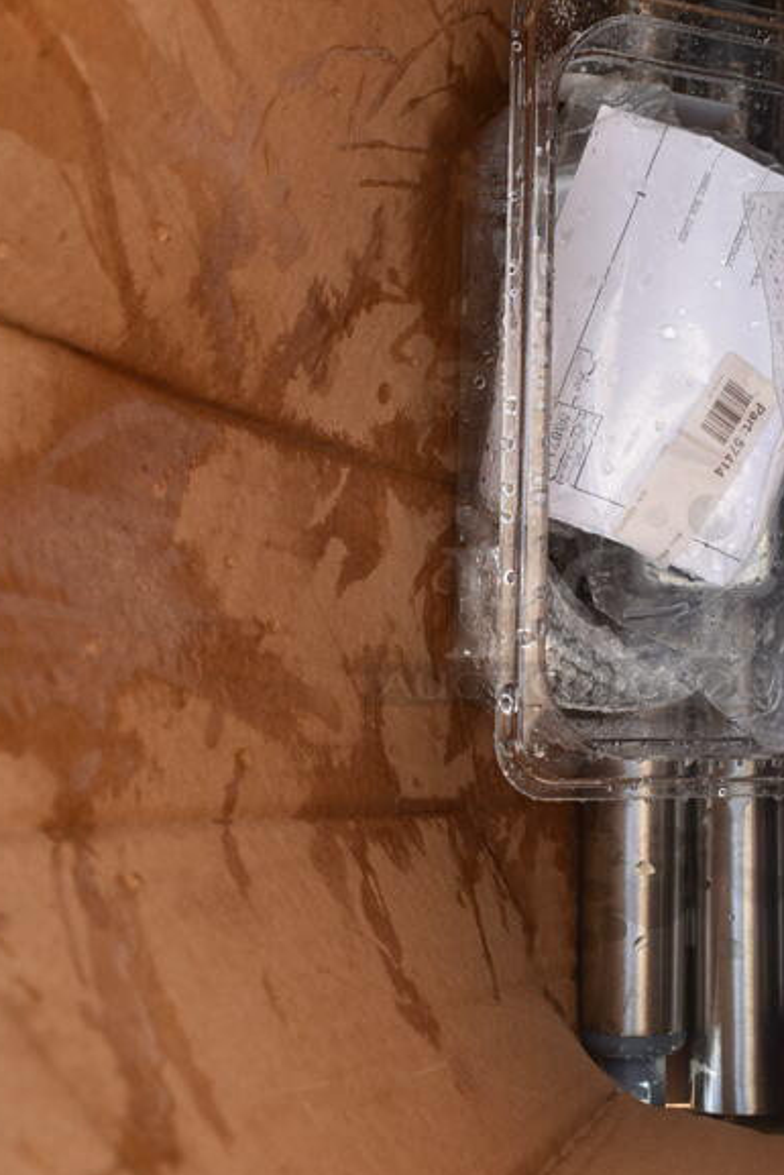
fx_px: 1861
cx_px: 593
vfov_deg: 35.0
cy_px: 600
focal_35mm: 57
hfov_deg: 23.5
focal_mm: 24
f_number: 6.3
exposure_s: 1/125
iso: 100
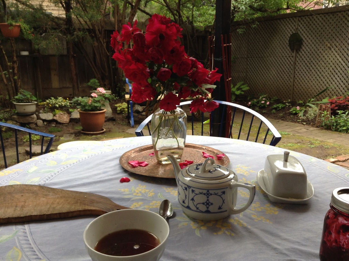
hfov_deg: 55.4
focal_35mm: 33
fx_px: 332
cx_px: 174
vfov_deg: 42.8
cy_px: 130
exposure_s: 1/30
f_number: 2.4
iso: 32
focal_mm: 3.3
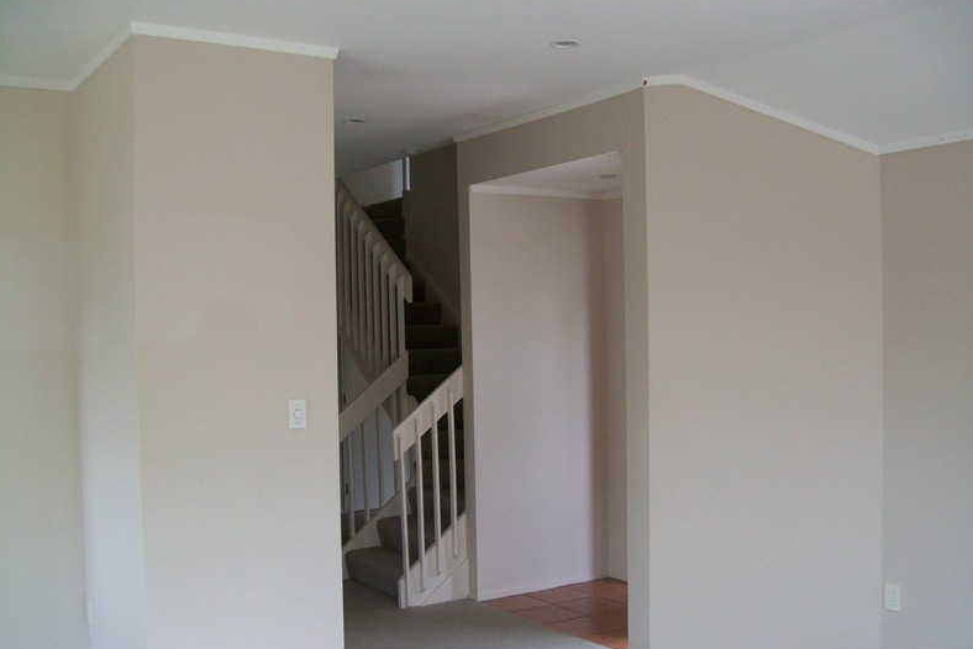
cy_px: 365
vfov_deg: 35.0
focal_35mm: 38
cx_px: 483
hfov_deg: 50.7
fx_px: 1027
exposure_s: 1/125
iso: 92
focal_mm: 6
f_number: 2.7
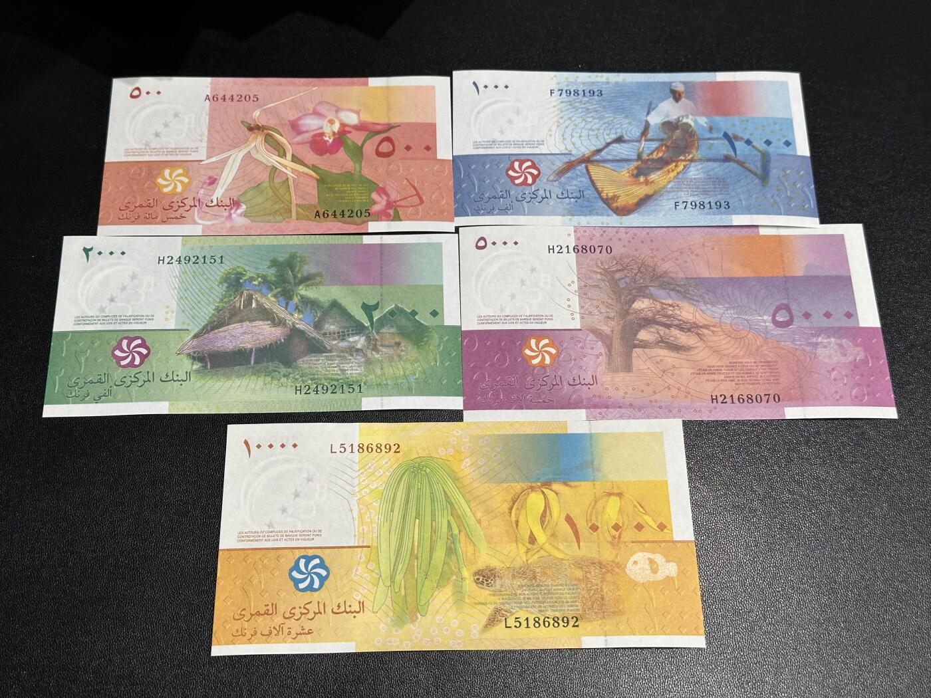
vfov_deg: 30.3
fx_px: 1291
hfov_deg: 39.7
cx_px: 466
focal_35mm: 48
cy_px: 349
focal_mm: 6.86
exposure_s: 1/50
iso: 80
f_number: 1.78
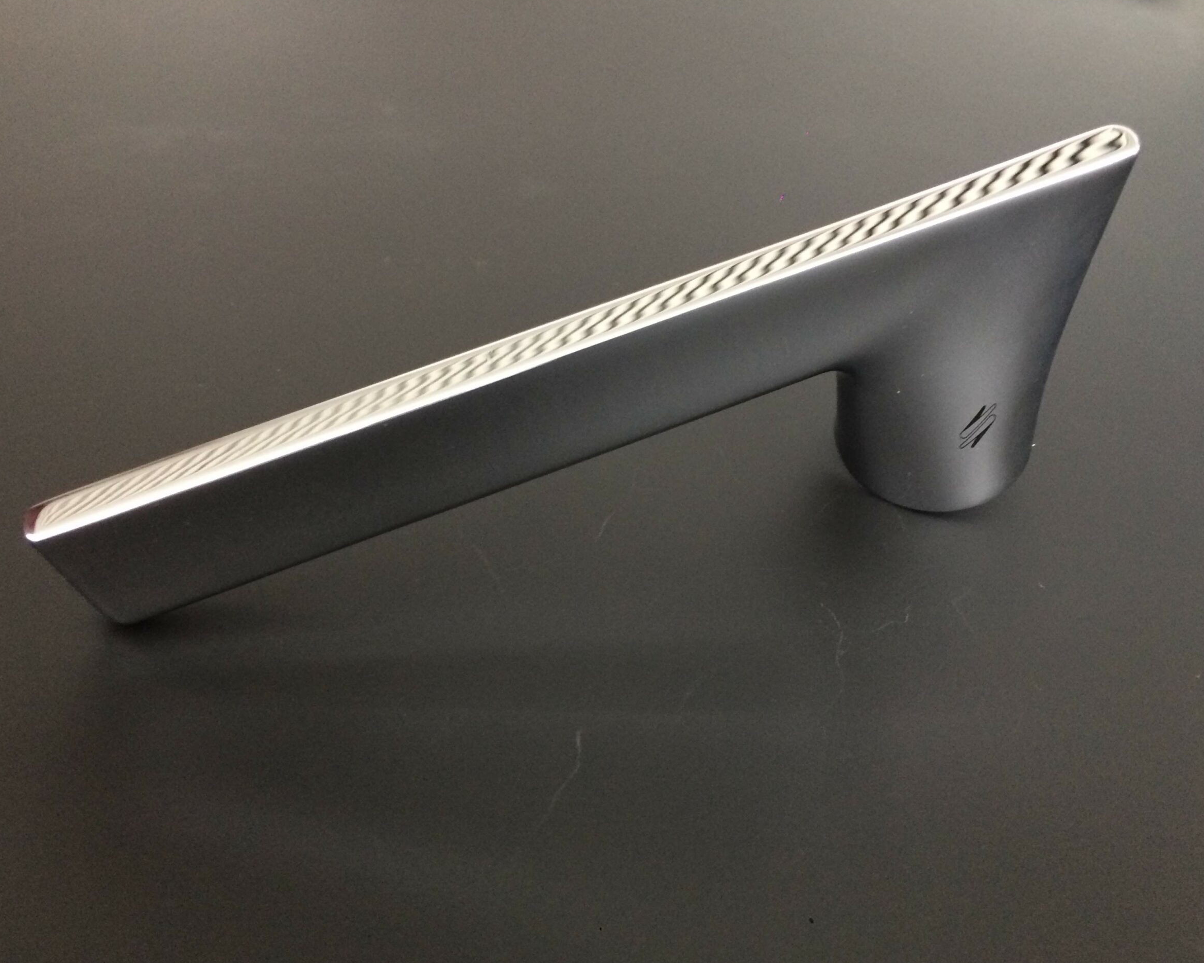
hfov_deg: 57.2
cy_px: 487
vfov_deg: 47.1
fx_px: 1105
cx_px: 620
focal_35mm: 31
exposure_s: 1/33
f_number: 2.2
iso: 250
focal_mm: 4.15
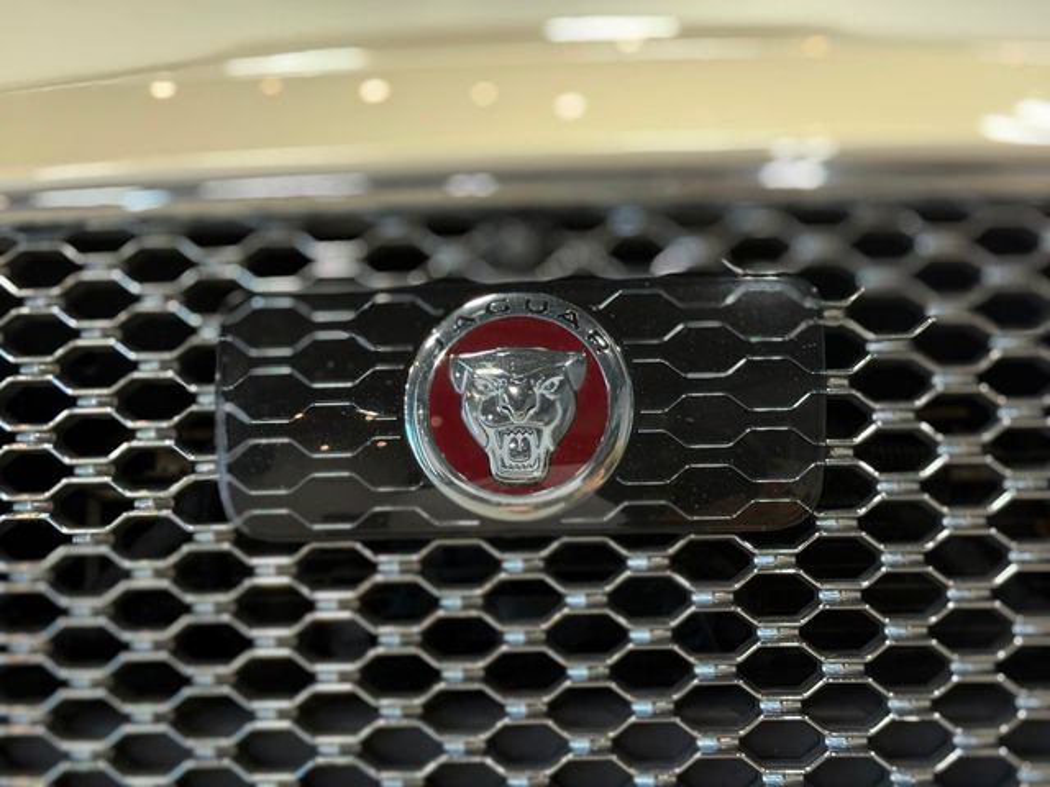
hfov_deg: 39.7
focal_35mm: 48
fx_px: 1456
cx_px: 525
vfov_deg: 30.3
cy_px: 394
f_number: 1.78
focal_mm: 6.76
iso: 125
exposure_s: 1/157
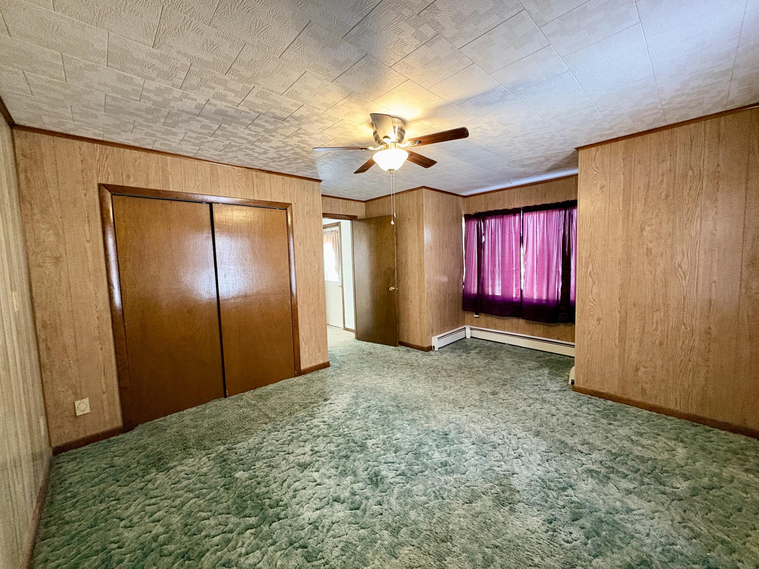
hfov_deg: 102.1
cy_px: 284
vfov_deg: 85.7
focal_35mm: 14
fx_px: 307
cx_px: 380
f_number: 2.2
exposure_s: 1/60
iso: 640
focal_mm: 2.22
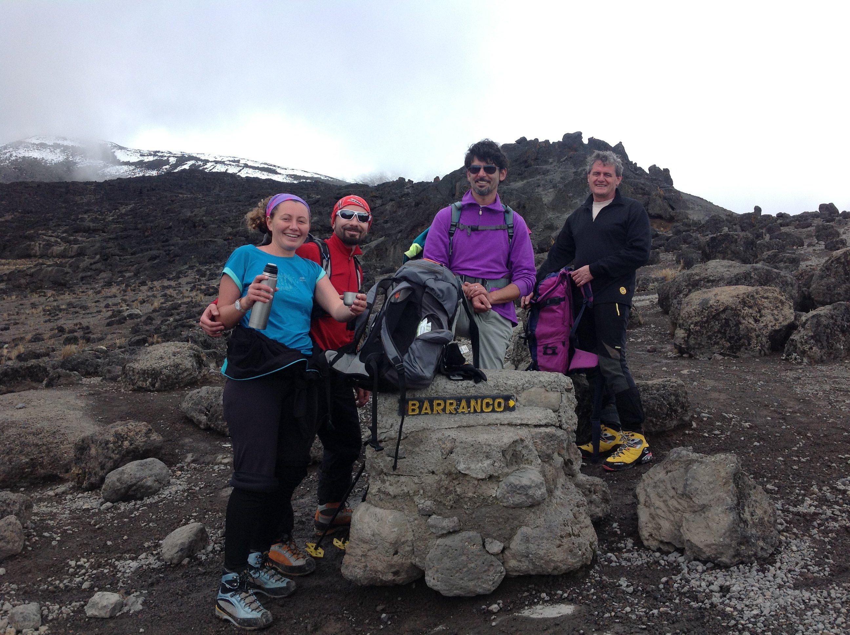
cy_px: 318
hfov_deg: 52.7
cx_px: 425
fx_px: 858
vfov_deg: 40.6
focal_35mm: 35
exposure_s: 1/1259
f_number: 2.4
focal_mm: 4.28
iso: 50
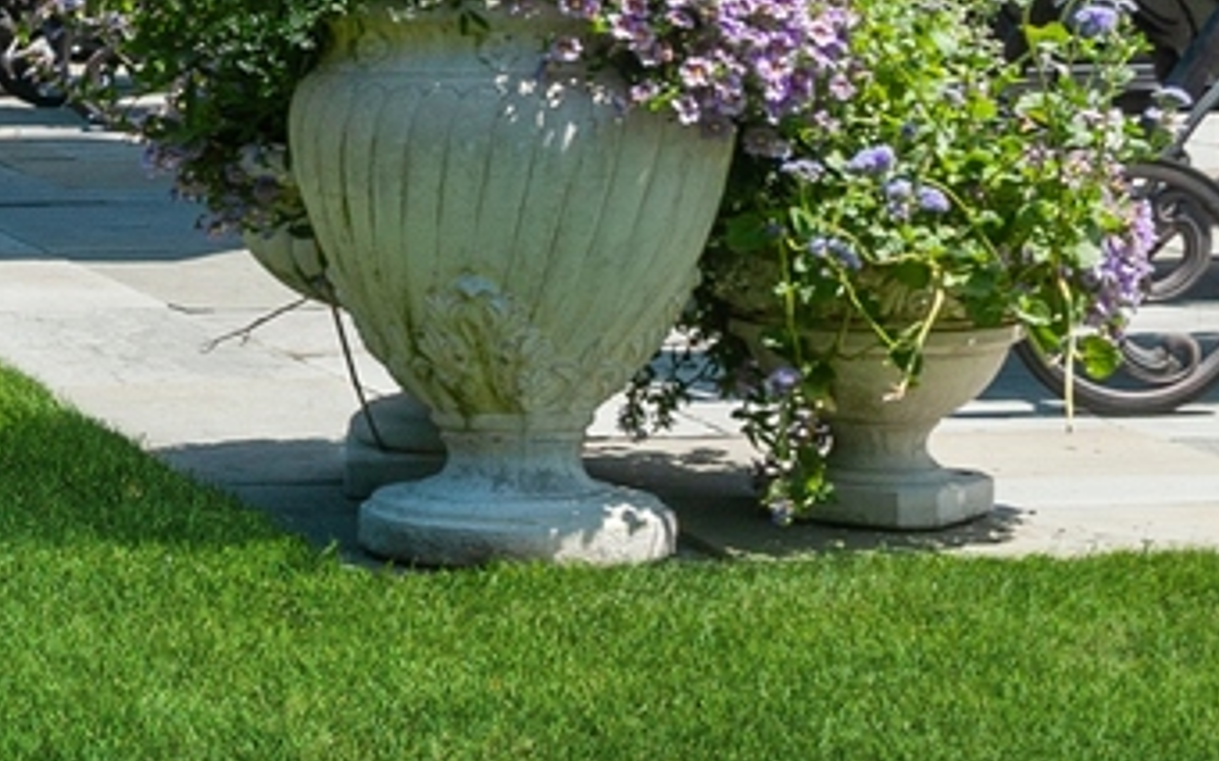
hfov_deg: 12.0
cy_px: -618
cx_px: -1253
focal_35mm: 155
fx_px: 5149
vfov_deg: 8.2
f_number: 8
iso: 200
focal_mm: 32
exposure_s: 1/500
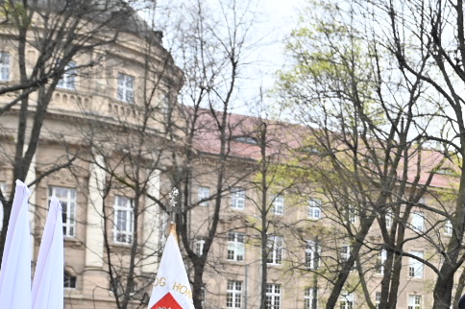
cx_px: 473
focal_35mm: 67
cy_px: 386
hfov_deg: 28.2
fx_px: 865
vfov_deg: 19.0
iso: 100
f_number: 3.2
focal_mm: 20
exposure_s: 1/250
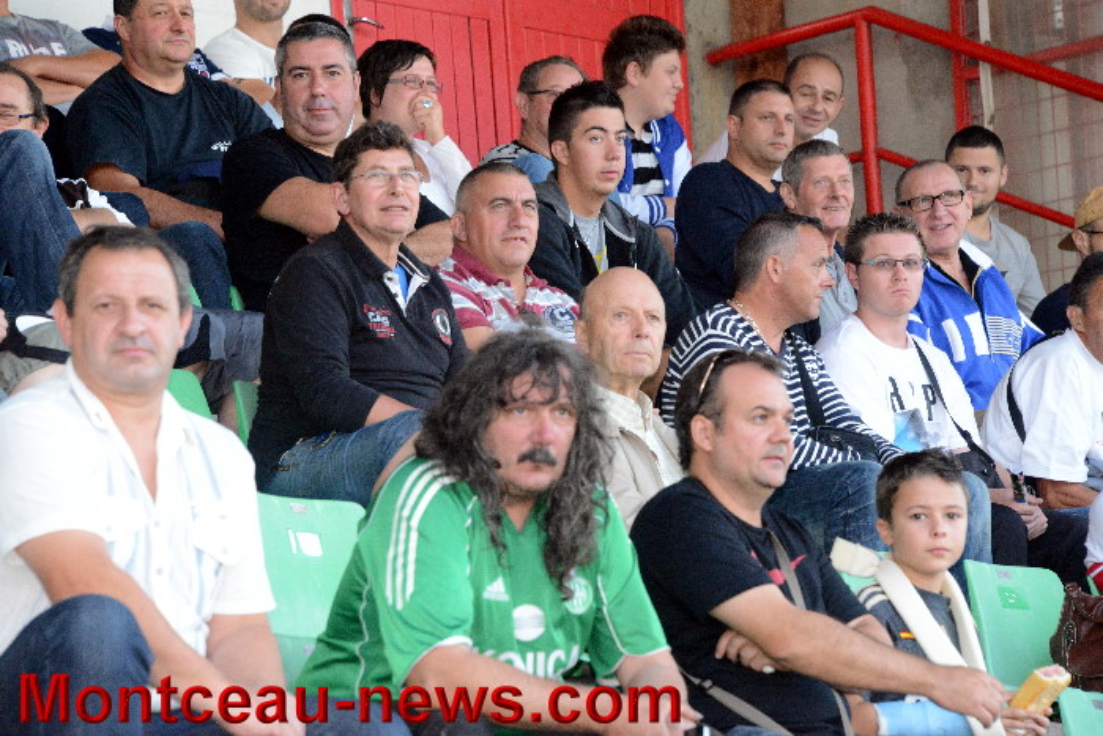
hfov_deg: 9.8
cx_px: 552
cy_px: 368
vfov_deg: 6.5
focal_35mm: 210
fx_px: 6435
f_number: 10
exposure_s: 1/250
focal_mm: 210
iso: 6400
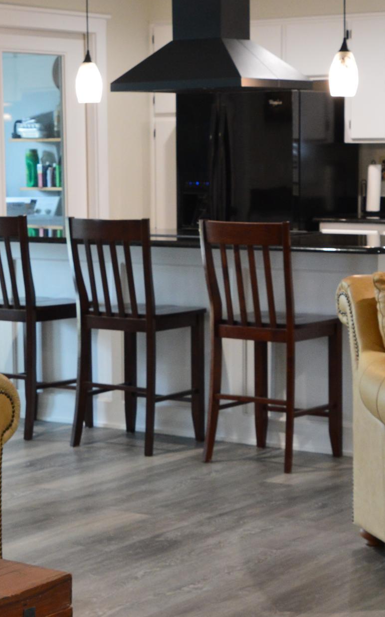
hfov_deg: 14.7
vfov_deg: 23.3
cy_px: 366
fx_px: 1495
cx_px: 209
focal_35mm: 89
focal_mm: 24
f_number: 6.3
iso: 800
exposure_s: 1/15
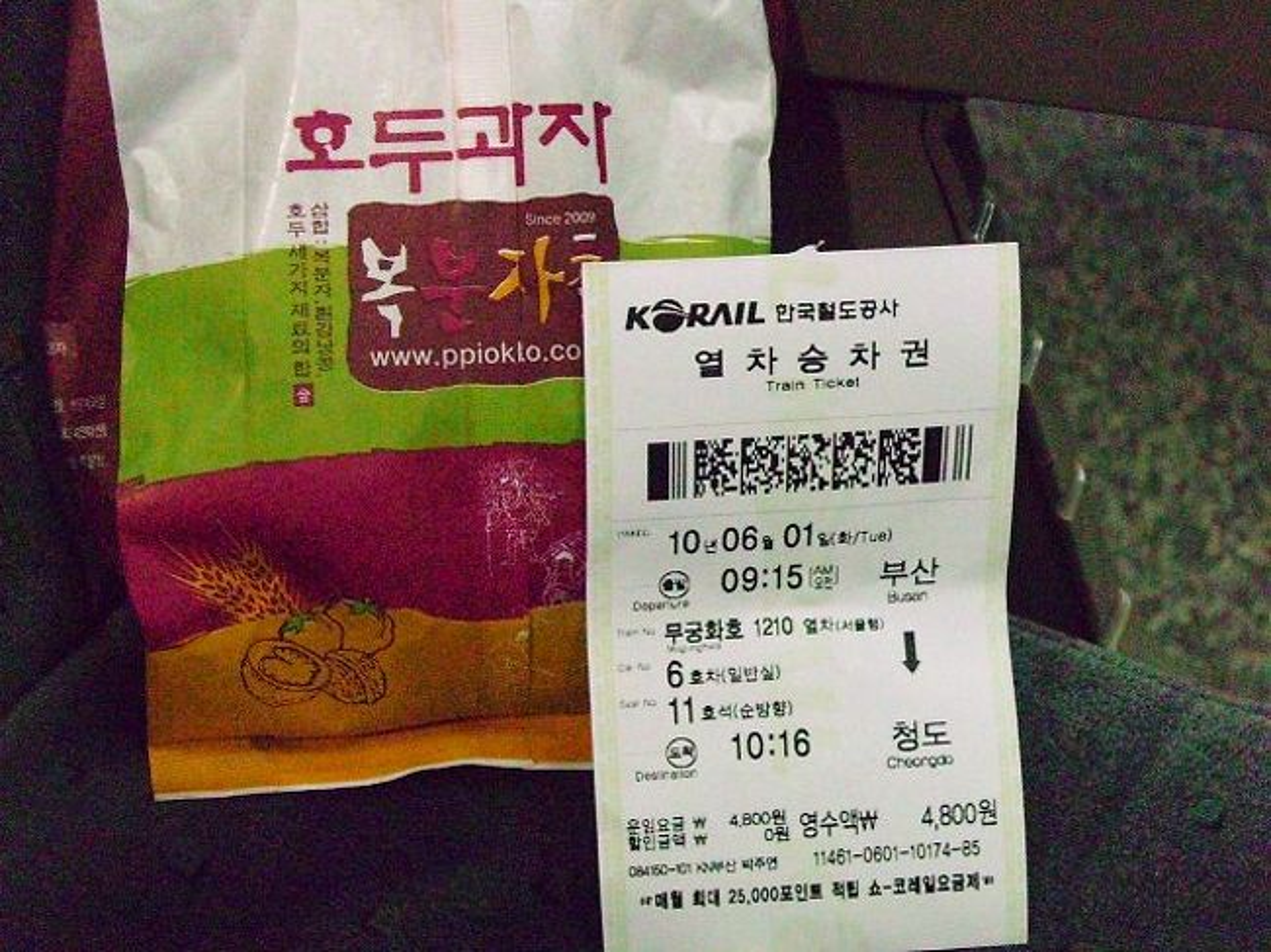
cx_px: 636
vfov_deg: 22.2
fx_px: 2422
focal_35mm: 66
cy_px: 476
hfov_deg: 29.4
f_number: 3.8
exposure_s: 1/25
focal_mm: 13.7
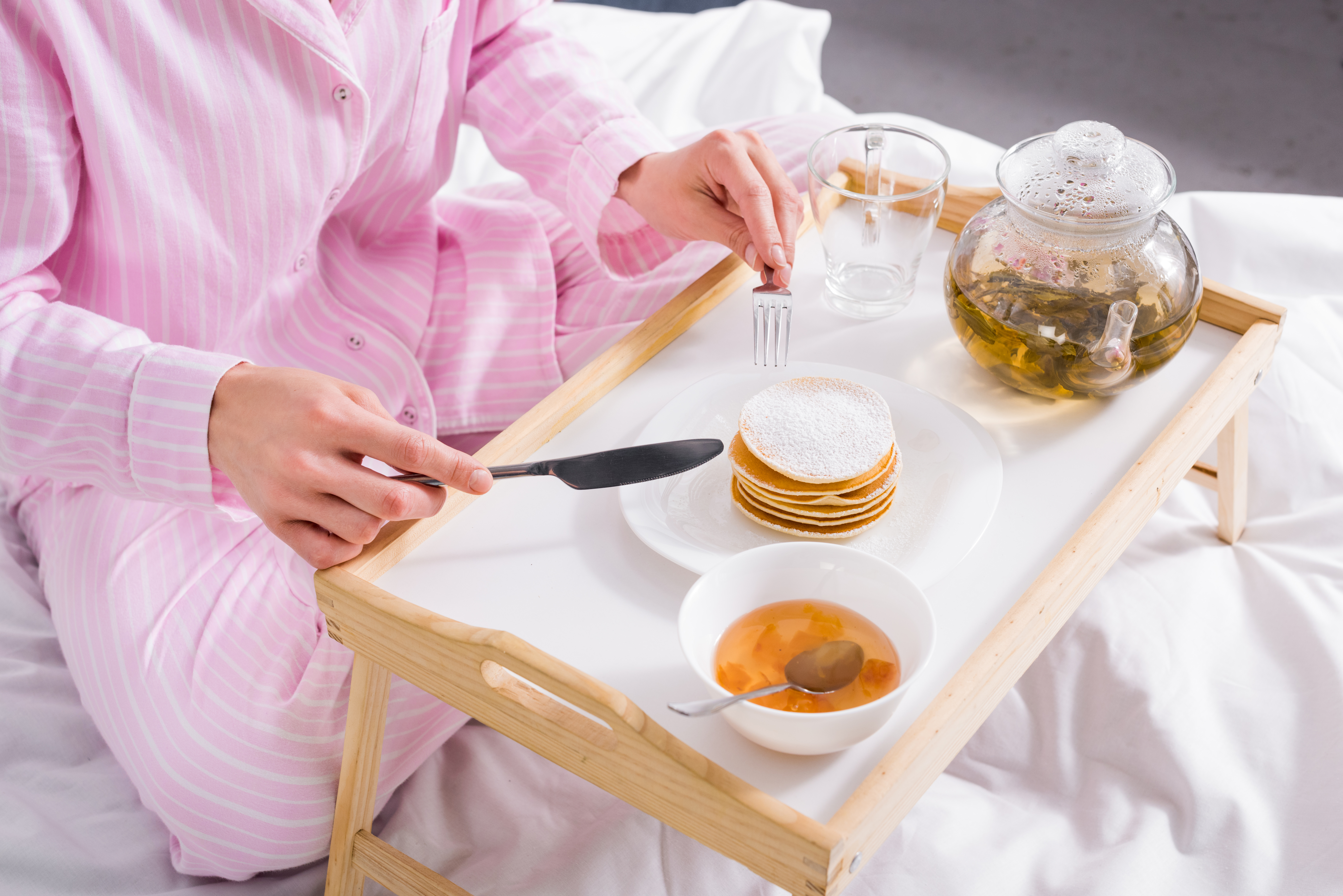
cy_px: 448
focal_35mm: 50
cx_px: 672
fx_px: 1866
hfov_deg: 39.6
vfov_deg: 27.0
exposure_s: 1/200
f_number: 6.3
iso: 400
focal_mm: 50
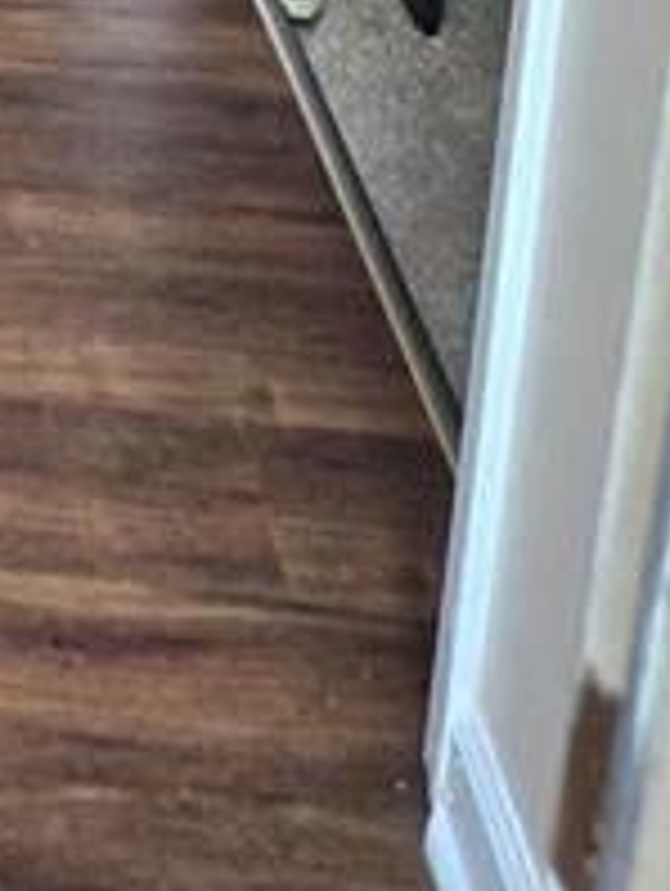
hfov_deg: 14.7
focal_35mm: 89
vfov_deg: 18.1
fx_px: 2292
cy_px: -652
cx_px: -517
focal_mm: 5.4
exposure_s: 1/120
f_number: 1.8
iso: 250
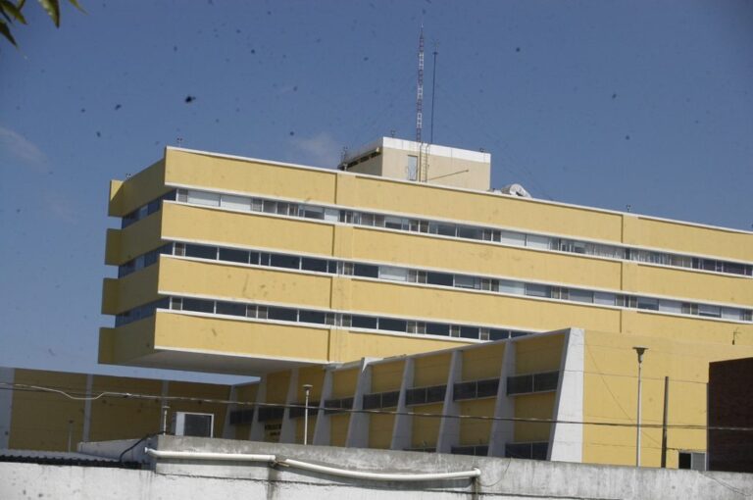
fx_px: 1410
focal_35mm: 68
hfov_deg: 29.9
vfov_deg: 20.1
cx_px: 376
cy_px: 250
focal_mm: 45
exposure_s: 1/1000
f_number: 9
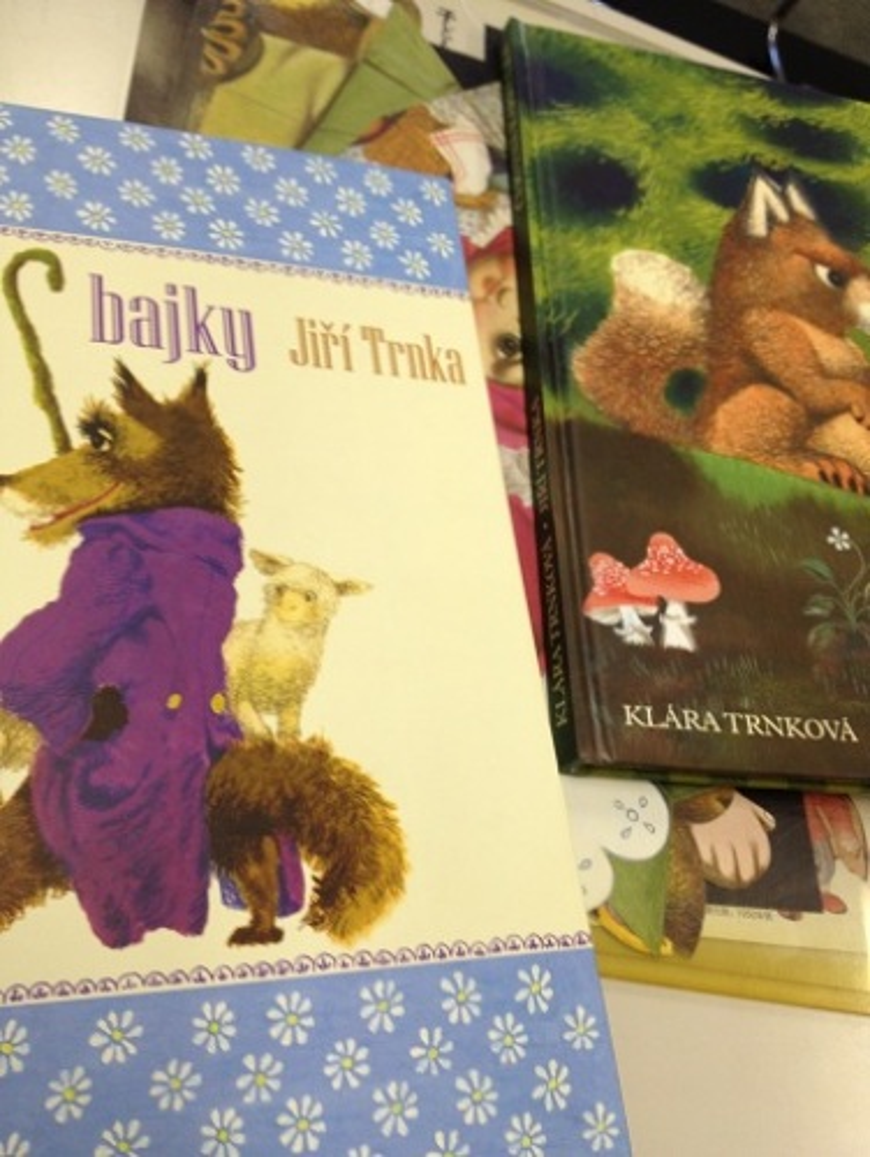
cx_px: 435
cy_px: 578
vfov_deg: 52.6
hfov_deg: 40.8
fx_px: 1171
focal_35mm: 35
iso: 64
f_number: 2.4
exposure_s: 1/30
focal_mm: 4.28
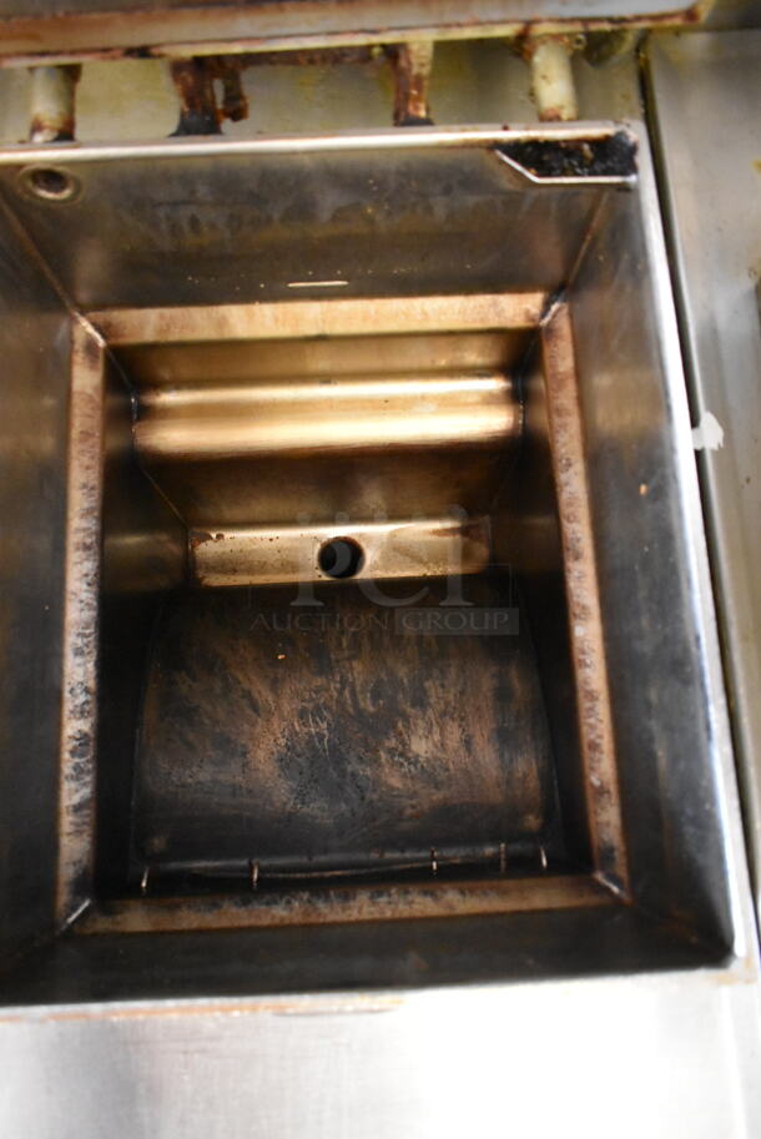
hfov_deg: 48.0
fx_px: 855
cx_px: 380
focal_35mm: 27
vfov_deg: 67.3
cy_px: 570
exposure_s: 1/125
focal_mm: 18
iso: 6400
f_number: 3.5
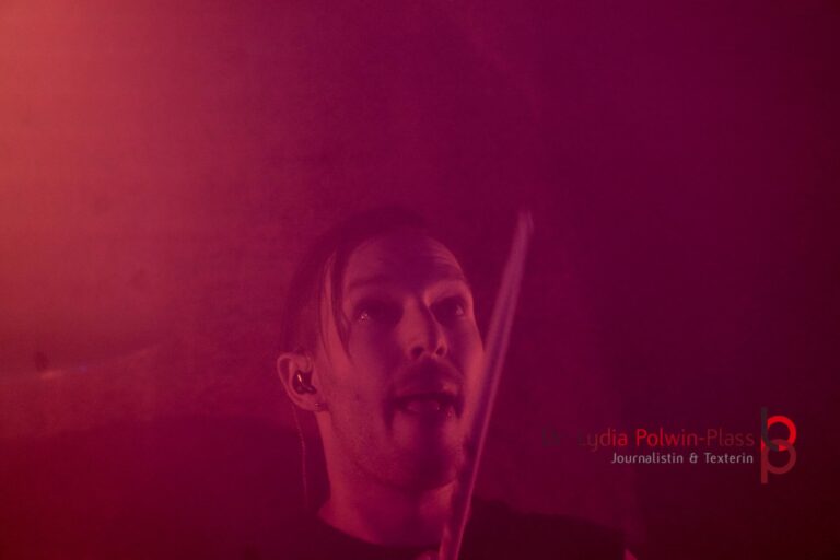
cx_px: 420
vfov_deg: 5.9
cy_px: 280
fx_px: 5390
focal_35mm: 231
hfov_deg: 8.9
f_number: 5.6
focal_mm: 154
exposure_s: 1/250
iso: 4000
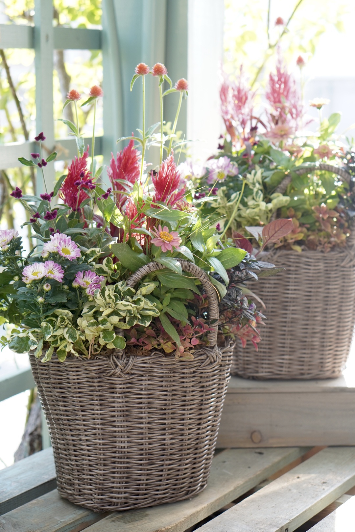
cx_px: 178
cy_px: 266
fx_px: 1107
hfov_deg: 18.2
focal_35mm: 75
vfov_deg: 27.0
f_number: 3.5
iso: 200
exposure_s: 1/80
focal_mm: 50
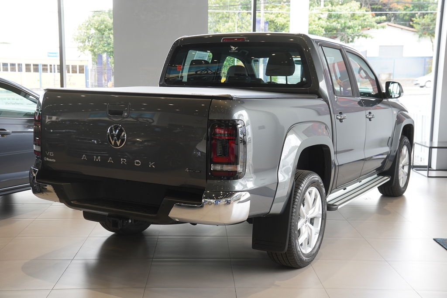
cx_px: 224
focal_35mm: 45
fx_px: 559
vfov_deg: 29.9
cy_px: 149
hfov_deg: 43.6
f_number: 4
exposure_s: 1/60
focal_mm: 30
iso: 160
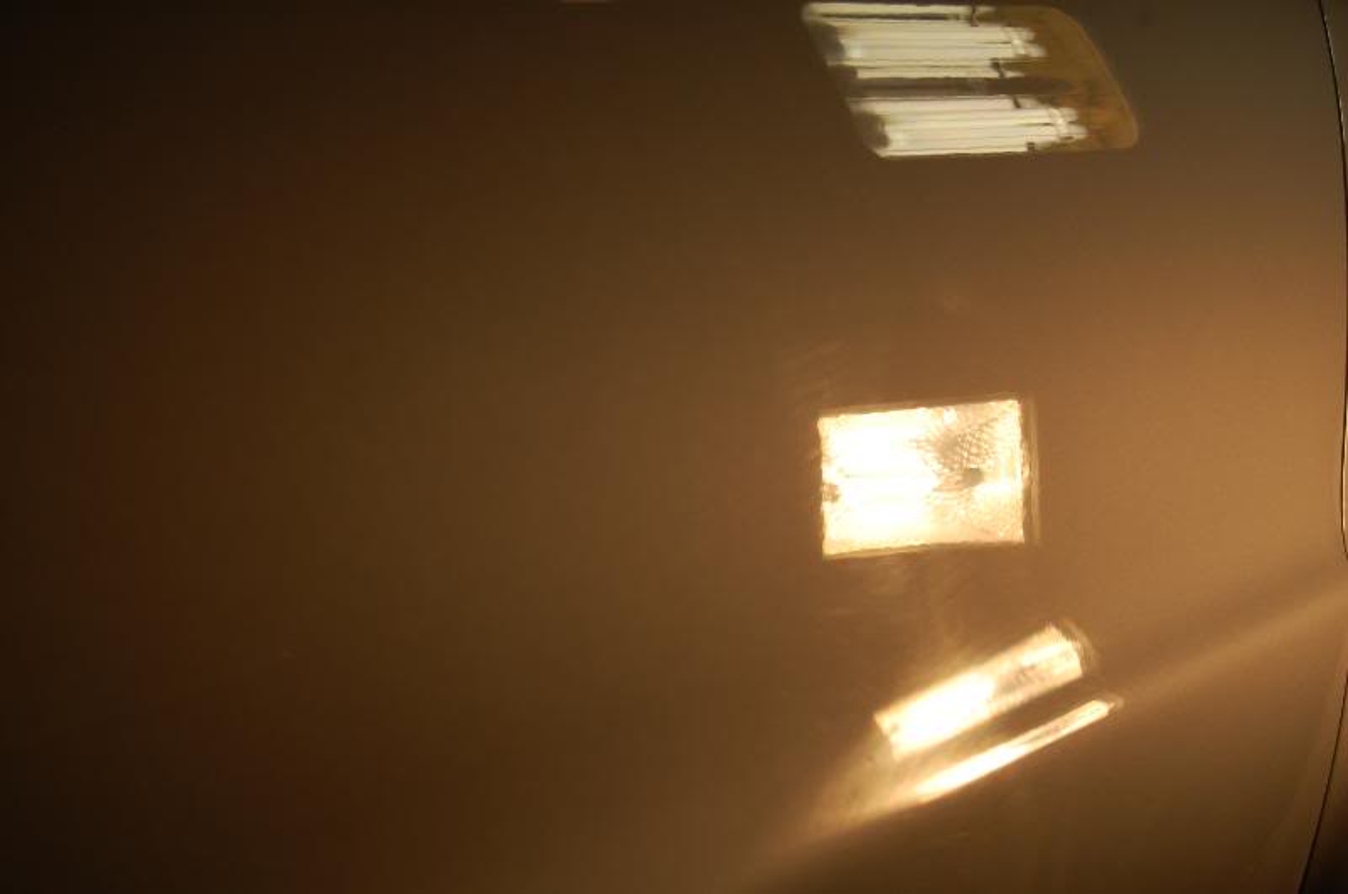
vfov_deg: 22.6
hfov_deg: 33.4
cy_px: 447
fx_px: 2243
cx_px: 674
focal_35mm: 60
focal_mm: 40
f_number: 8
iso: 200
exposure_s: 1/250
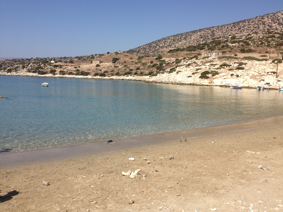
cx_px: 142
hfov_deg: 52.6
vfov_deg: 40.7
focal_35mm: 35
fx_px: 286
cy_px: 106
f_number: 2.4
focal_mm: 4.28
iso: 50
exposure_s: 1/2208
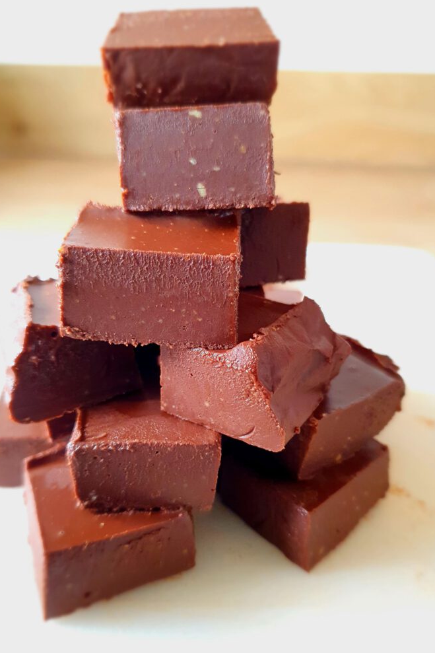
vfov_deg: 65.5
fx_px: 508
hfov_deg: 46.4
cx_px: 213
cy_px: 331
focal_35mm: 28
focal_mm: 4.32
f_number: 1.5
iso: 250
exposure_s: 1/50
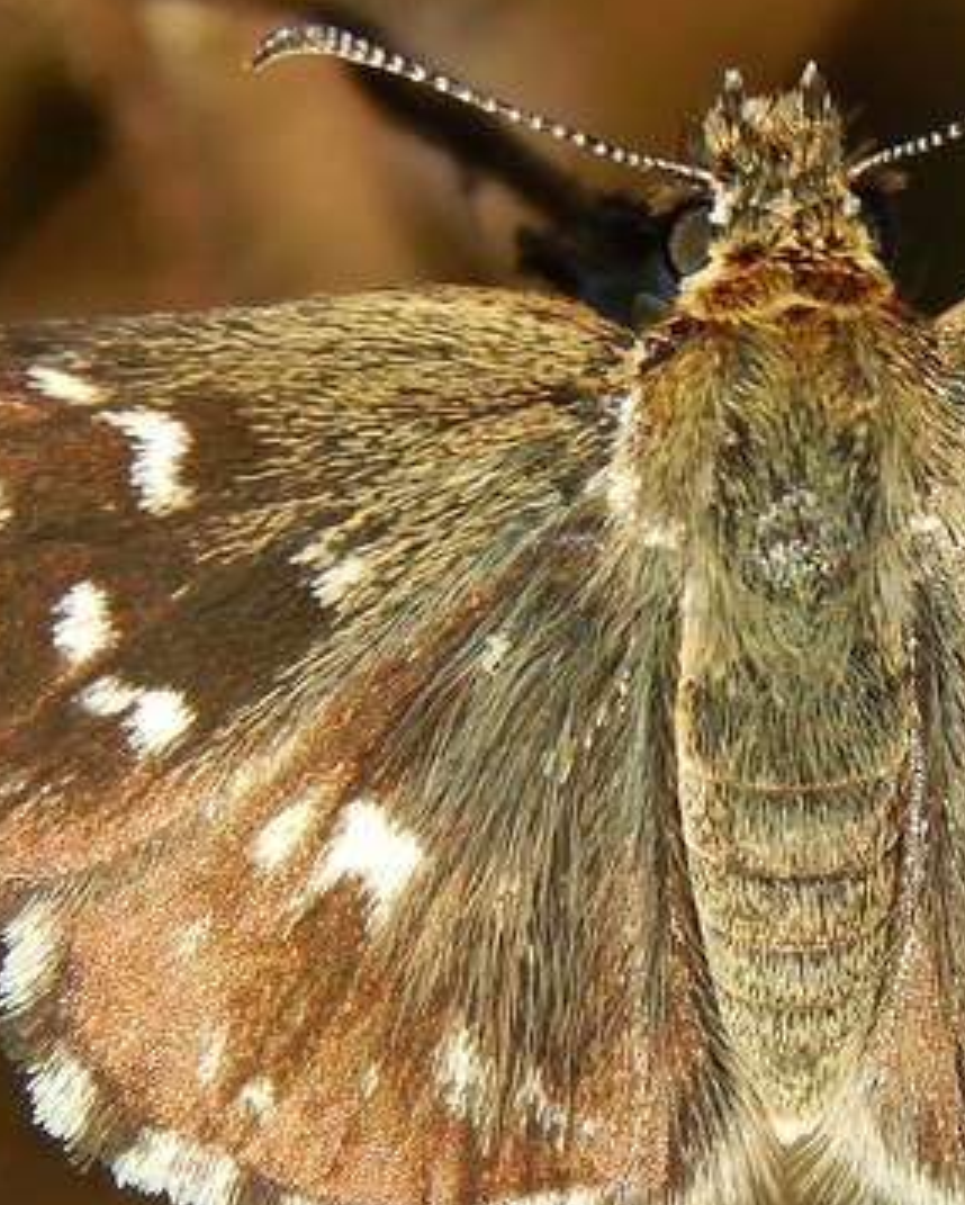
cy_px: 662
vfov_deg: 5.5
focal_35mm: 354
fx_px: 12627
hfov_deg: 4.4
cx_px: 793
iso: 125
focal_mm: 28.7
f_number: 5.1
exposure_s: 1/320
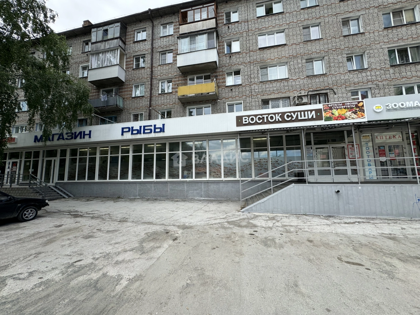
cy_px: 158
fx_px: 170
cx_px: 210
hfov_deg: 102.1
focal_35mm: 14
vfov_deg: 85.7
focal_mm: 2.22
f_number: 2.2
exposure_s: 1/587
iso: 40
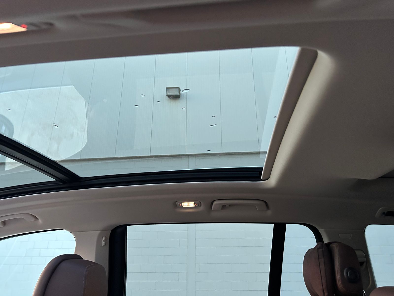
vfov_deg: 53.1
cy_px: 148
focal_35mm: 26
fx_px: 296
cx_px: 197
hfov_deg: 67.3
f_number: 1.5
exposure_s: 1/54
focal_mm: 5.7
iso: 500
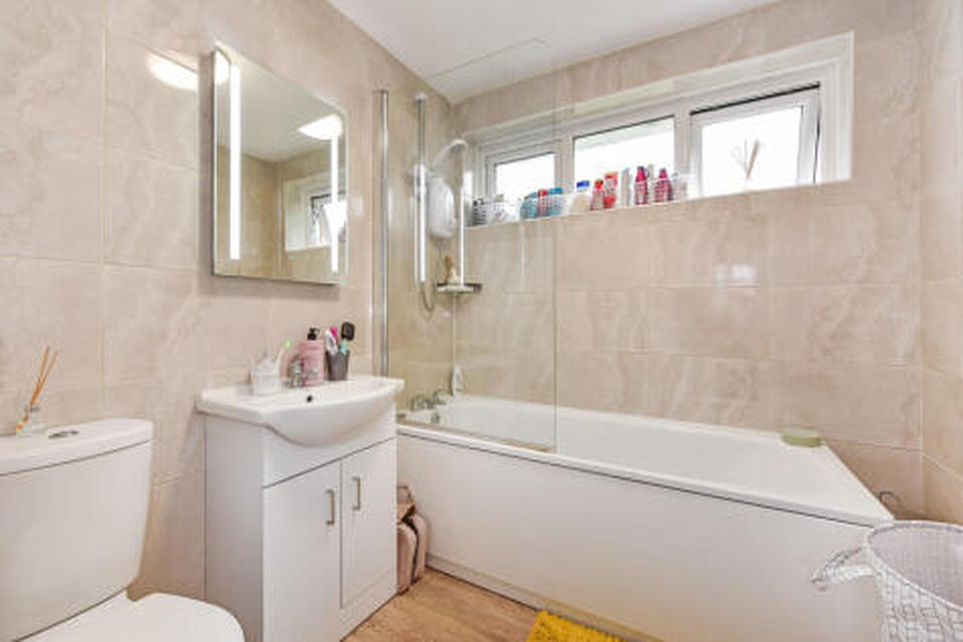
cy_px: 321
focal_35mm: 14
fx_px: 374
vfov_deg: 81.2
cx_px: 482
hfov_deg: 104.3
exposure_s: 1/25
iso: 400
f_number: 8
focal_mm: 14
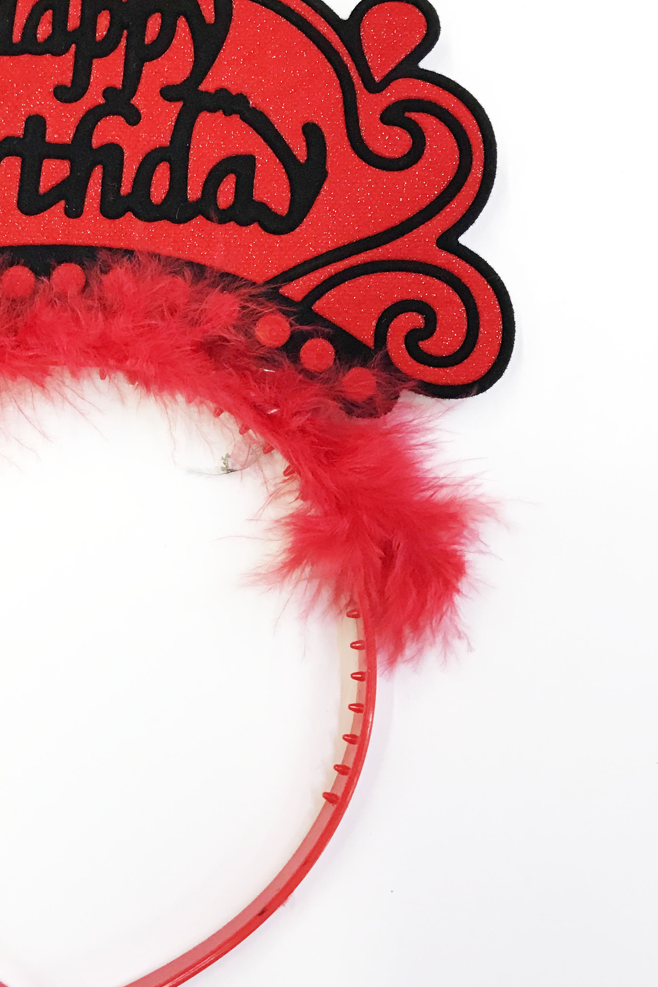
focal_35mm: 45
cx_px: 97
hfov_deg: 29.0
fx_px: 1233
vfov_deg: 43.2
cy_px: 362
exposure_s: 1/25
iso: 32
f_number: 1.8
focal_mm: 3.99
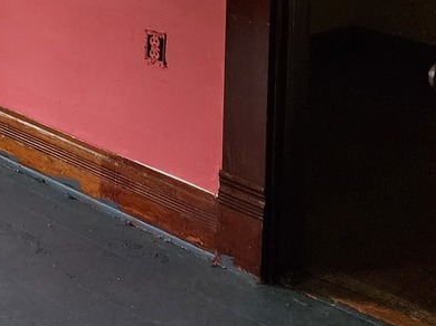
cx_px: -332
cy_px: -239
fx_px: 1070
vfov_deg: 15.3
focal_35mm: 85
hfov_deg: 18.4
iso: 250
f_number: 1.8
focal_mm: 6.4
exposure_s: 1/120
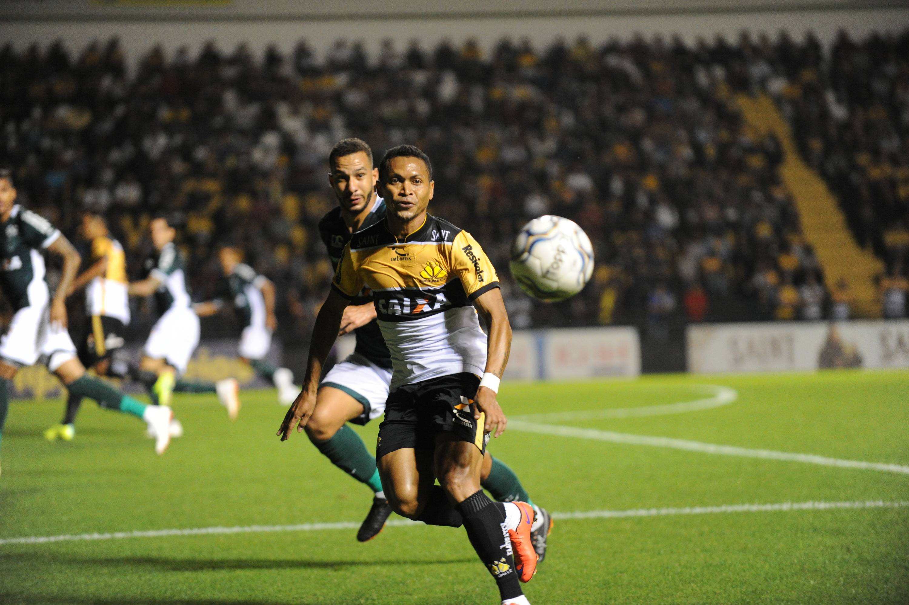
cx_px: 454
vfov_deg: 8.8
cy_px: 302
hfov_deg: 13.3
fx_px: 3912
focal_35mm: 155
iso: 6400
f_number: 2.8
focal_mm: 155
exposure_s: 1/1000
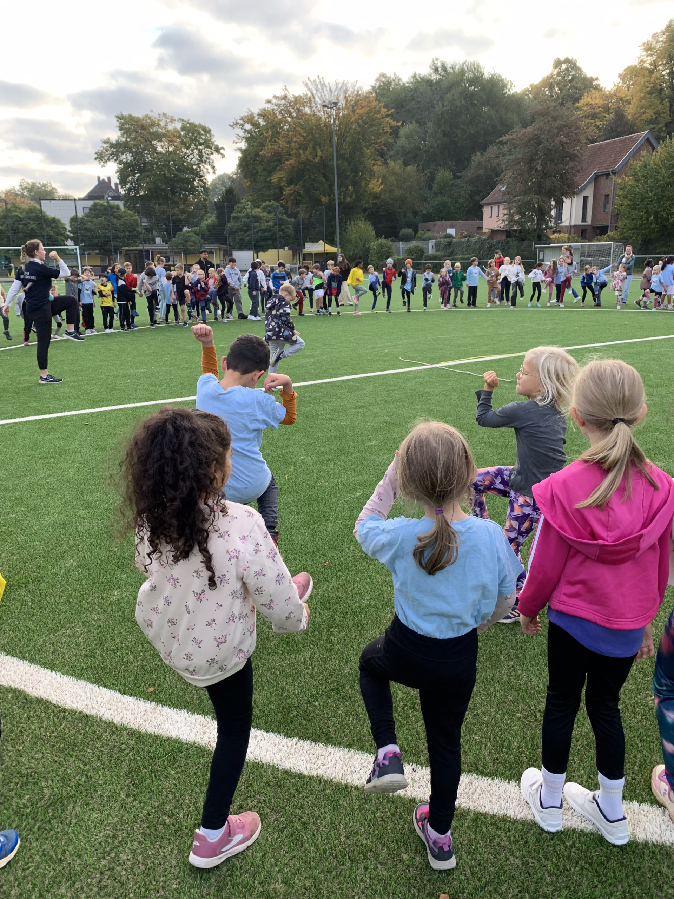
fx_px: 675
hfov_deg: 53.1
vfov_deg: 67.3
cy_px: 450
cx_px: 337
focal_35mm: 26
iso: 25
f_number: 1.8
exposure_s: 1/191
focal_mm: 4.25
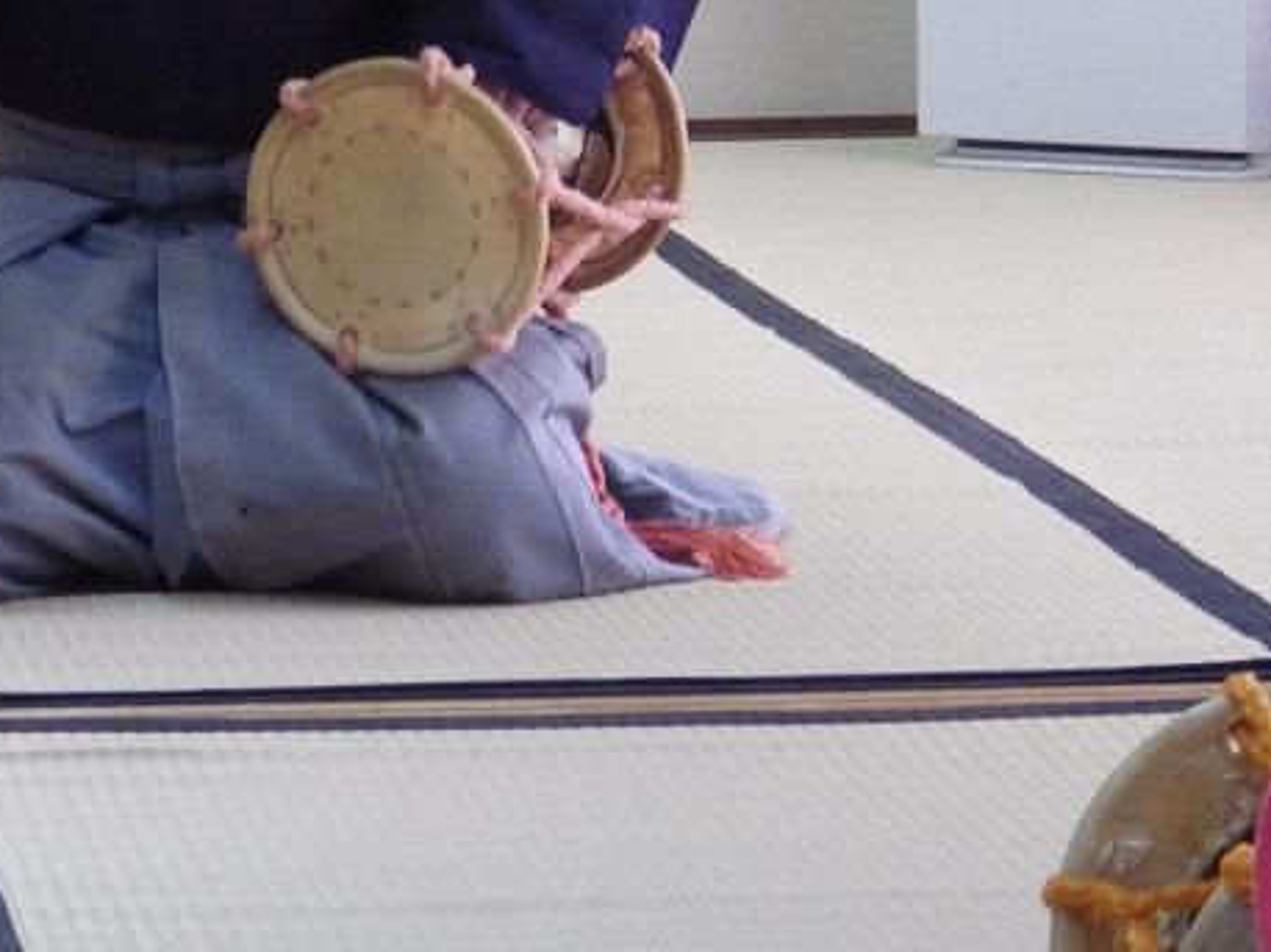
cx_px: -75
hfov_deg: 8.7
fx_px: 8257
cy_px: 61
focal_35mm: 225
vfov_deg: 6.6
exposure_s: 1/40
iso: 800
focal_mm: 18.4
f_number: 4.6
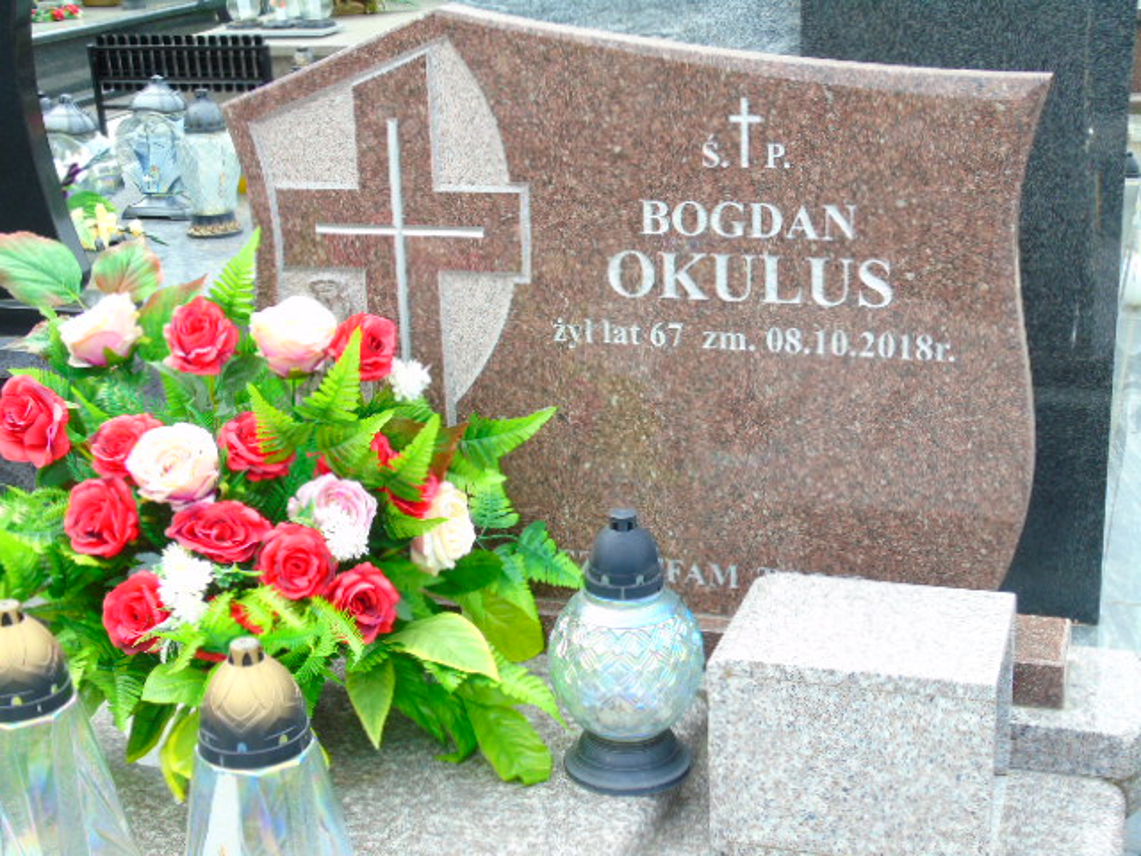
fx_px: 1780
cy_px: 428
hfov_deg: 35.5
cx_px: 570
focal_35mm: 54
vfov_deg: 27.0
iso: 80
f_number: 4.3
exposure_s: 1/125
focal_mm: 9.6
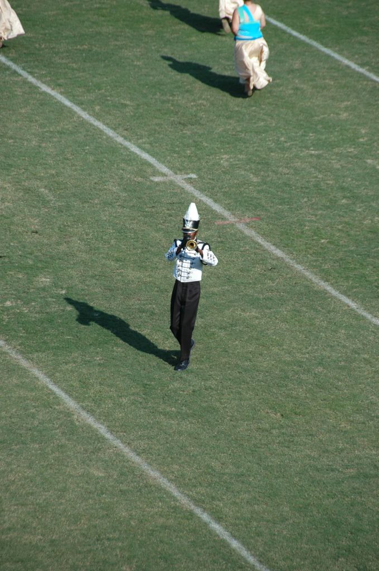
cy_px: 286
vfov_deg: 6.9
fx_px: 4750
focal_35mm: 300
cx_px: 190
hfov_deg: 4.6
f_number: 6.3
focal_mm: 200
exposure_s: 1/640
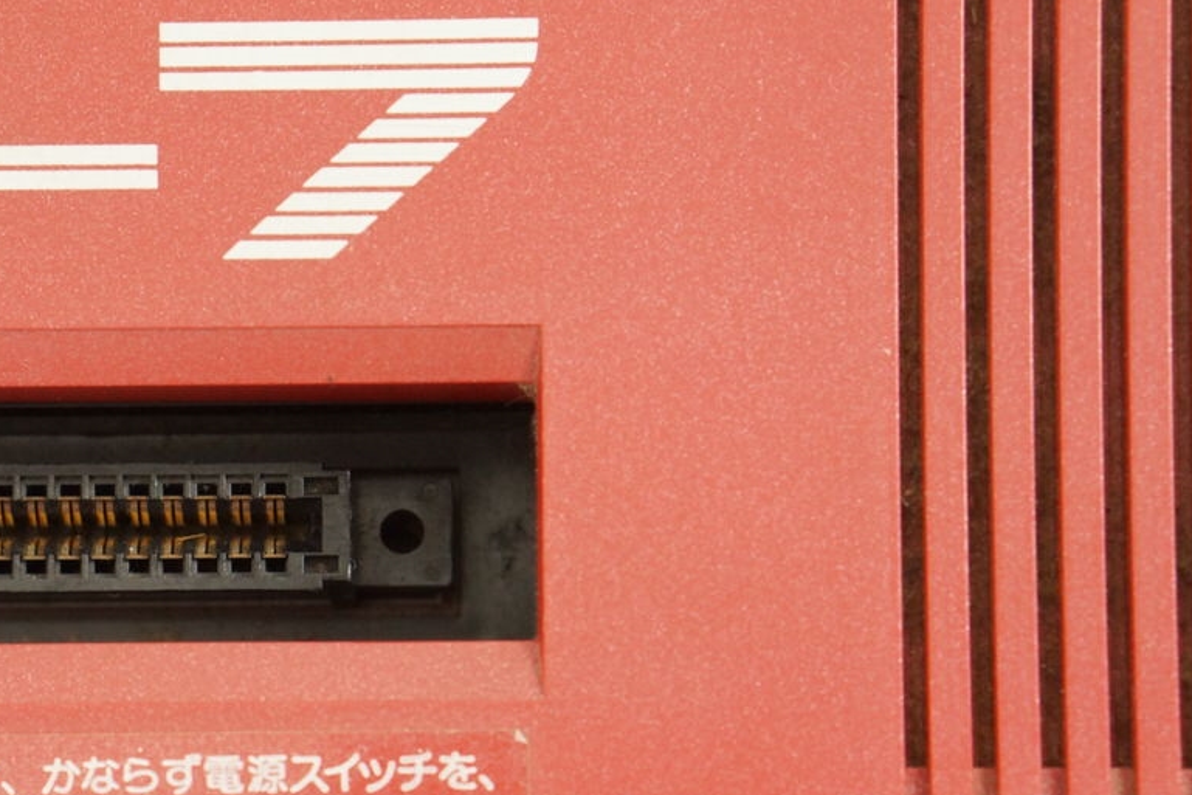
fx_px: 3874
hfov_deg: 17.4
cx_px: 339
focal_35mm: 117
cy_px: 533
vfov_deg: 11.7
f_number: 6.3
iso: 1600
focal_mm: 50
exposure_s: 1/40
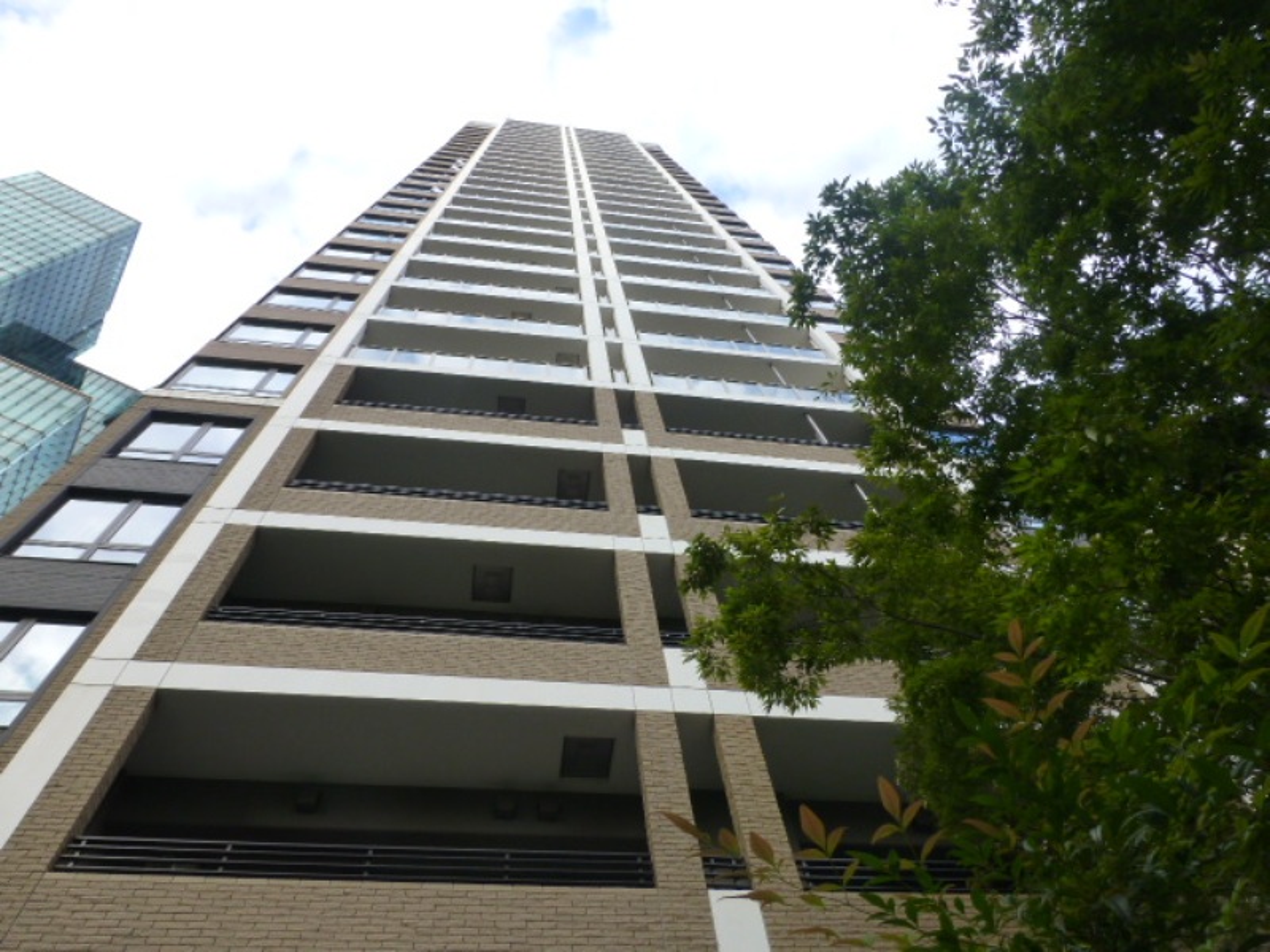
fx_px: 881
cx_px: 635
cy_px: 476
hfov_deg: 71.6
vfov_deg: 56.8
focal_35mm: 24
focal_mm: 4.3
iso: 200
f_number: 4
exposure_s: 1/250
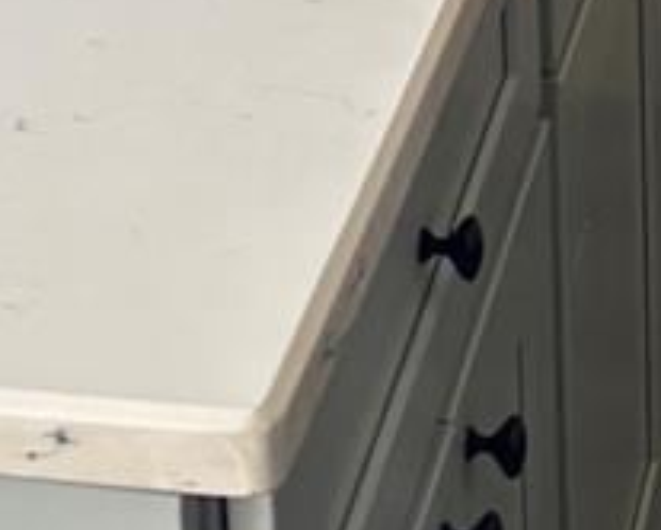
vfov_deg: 9.3
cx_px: 437
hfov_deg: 13.1
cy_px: -763
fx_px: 2878
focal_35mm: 147
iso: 125
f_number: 1.6
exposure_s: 1/60
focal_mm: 5.96
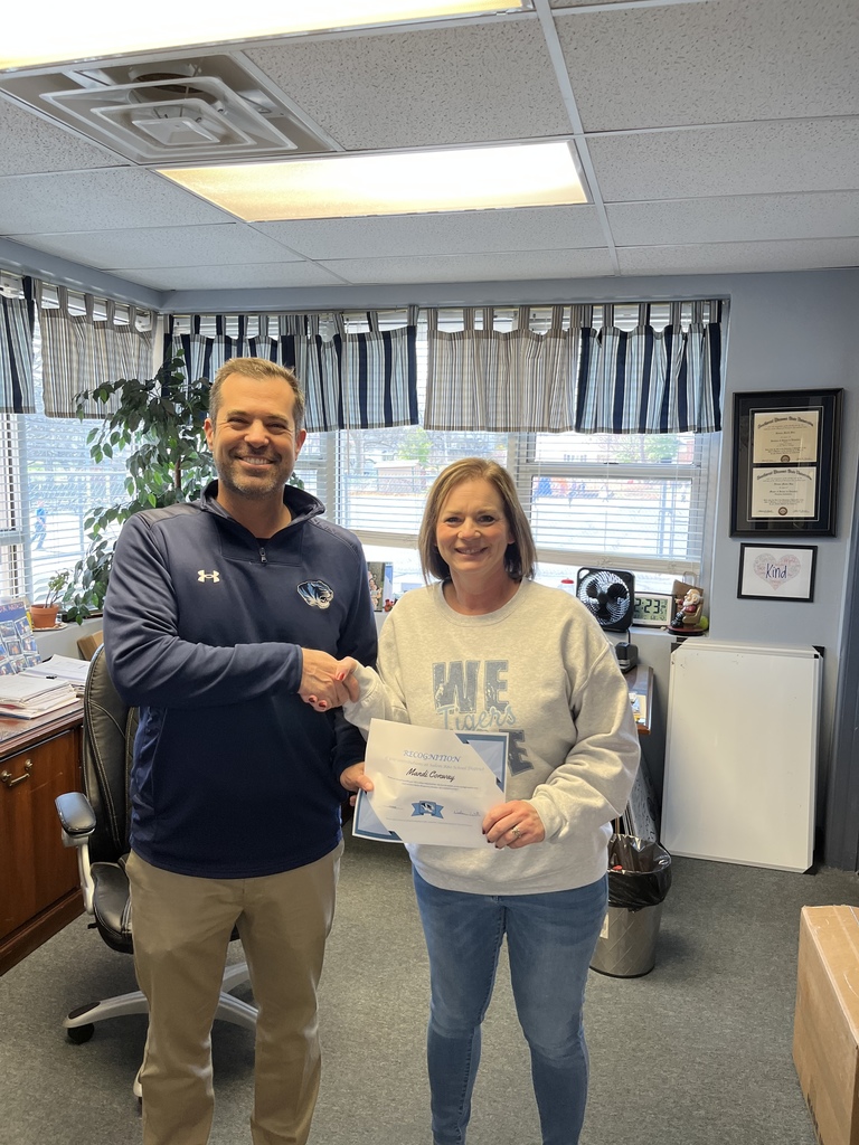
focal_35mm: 26
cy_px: 572
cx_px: 430
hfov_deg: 53.1
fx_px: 860
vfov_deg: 67.3
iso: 100
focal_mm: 5.1
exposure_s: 1/121
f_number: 1.6
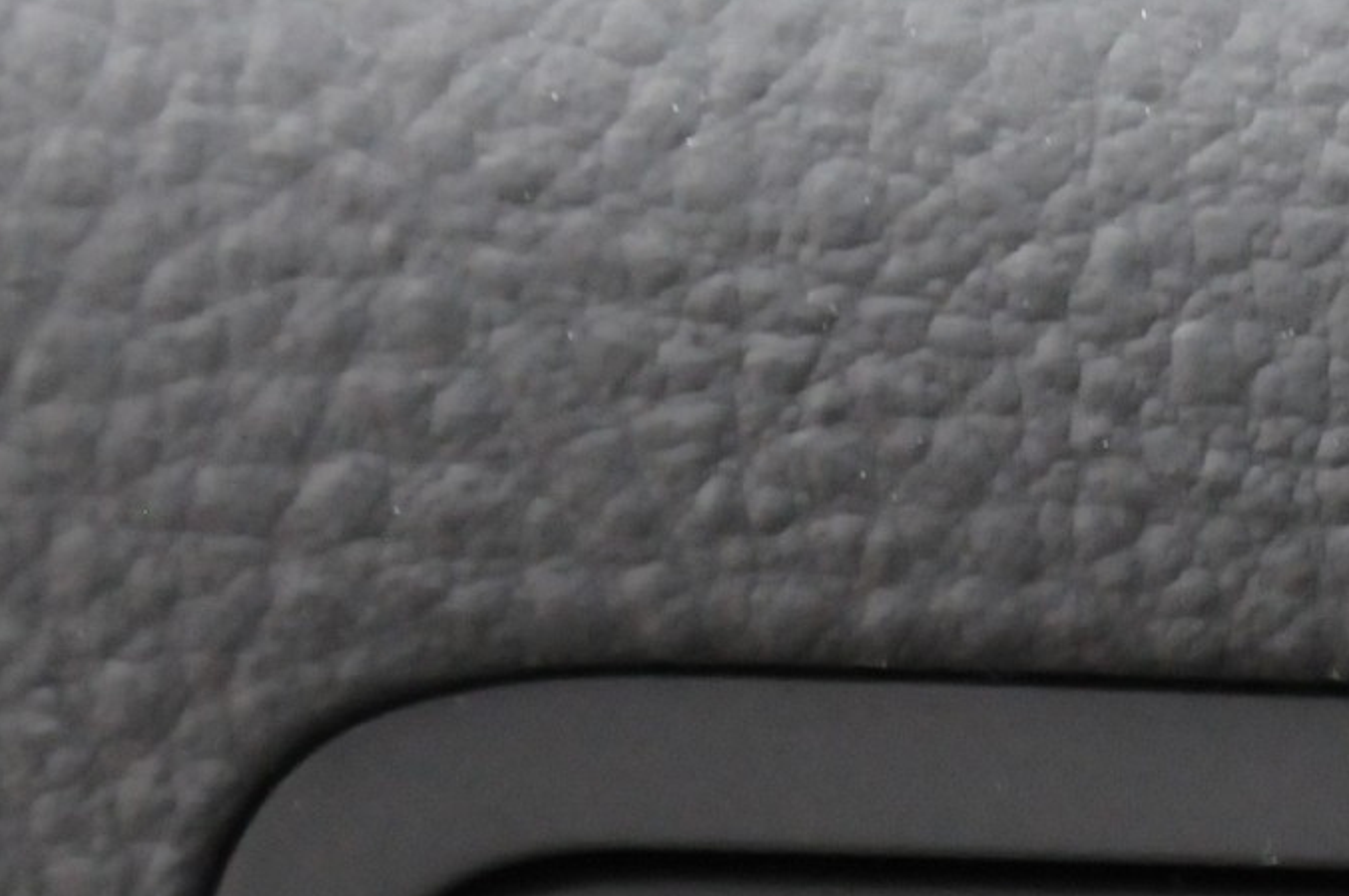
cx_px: 2166
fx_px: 11412
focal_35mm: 305
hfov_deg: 6.7
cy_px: 1389
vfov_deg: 4.5
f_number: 10
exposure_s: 1/50
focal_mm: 55
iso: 2000
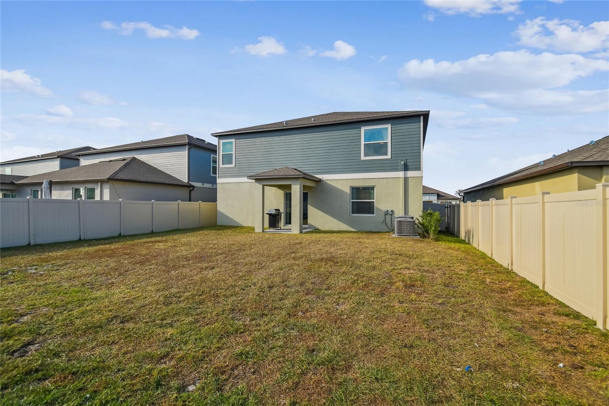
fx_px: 271
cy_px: 203
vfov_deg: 73.7
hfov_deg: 96.7
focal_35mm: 16
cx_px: 304
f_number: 7.1
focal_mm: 11
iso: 100
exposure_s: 1/160
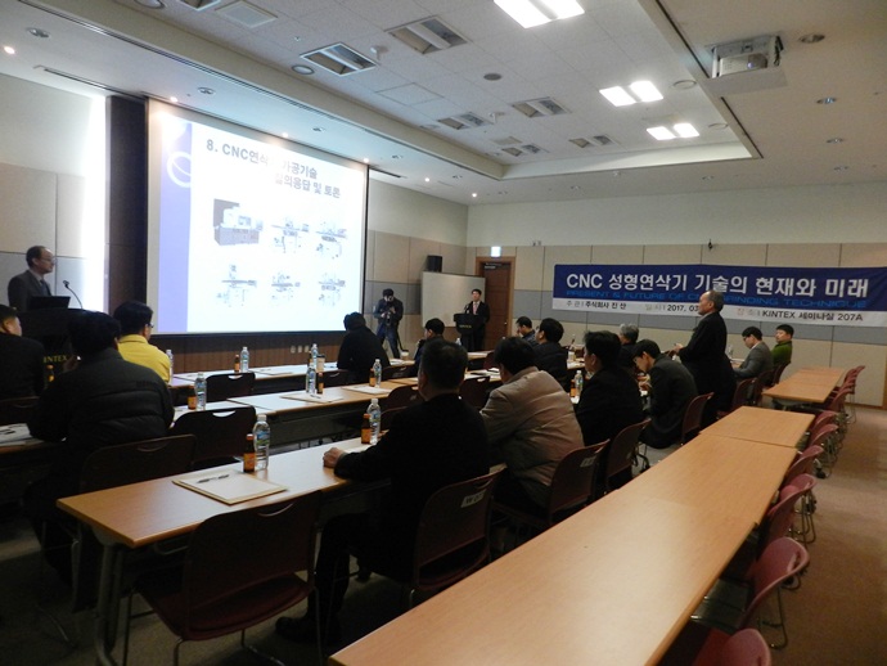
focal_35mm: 23
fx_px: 590
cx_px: 444
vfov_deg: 58.9
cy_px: 333
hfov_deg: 73.9
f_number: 3.4
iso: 400
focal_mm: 4
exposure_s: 1/15
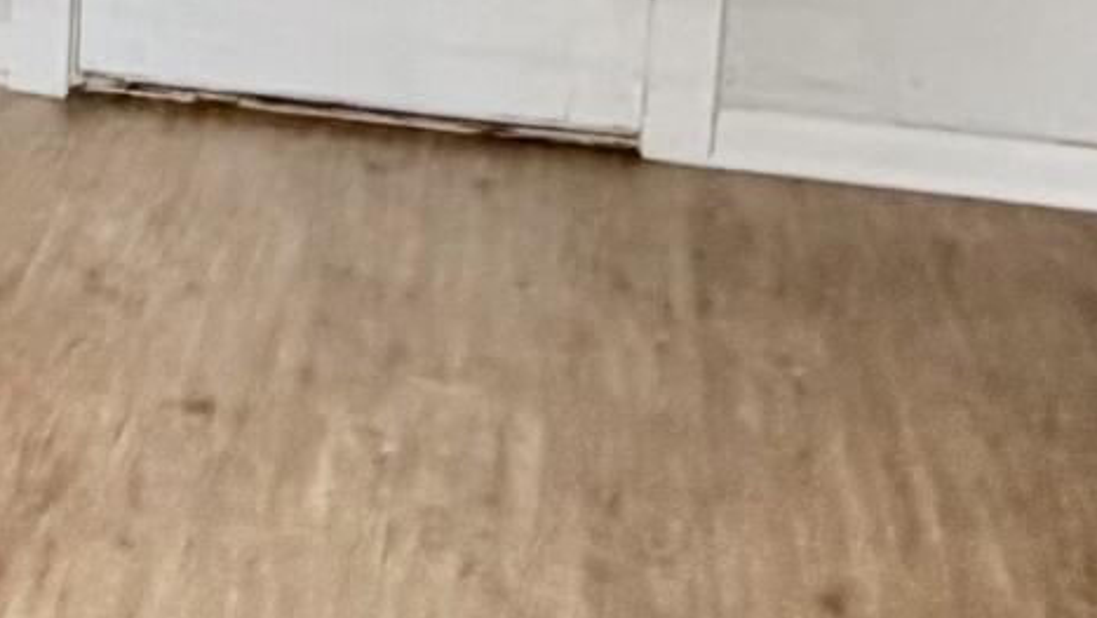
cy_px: -345
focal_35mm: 98
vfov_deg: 11.8
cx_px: -430
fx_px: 2851
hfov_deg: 19.6
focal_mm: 2.22
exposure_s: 1/120
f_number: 2.2
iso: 250
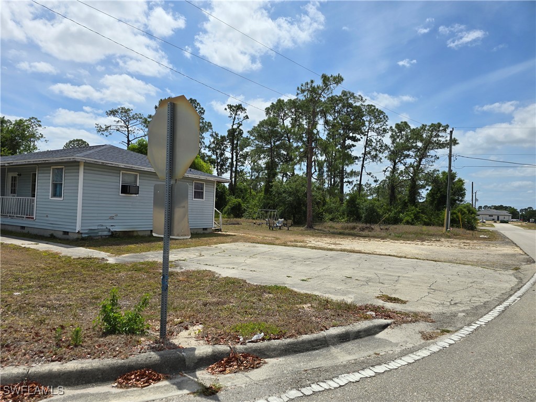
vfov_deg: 58.9
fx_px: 356
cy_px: 201
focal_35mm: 23
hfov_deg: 73.9
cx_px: 268
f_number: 1.7
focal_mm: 6.3
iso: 12
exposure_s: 1/1433
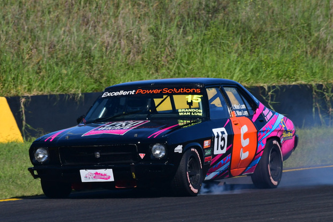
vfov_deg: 1.4
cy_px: 116
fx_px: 8948
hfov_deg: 2.1
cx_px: 180
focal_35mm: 967
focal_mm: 500
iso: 400
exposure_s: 1/640
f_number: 13
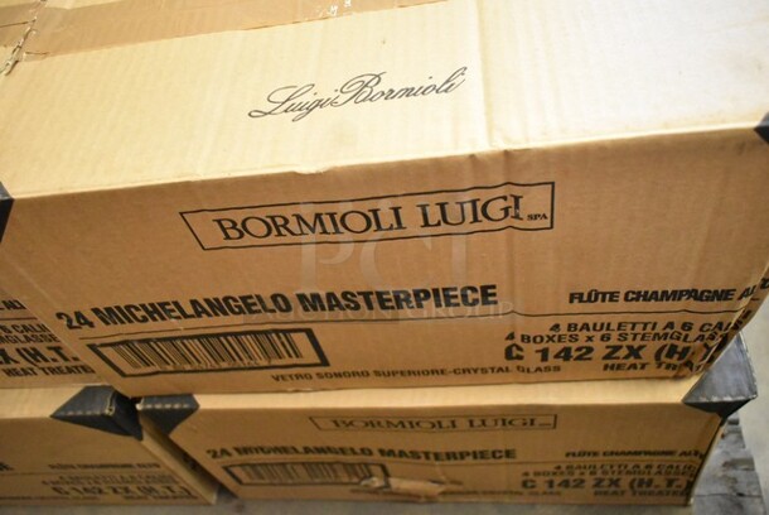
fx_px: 641
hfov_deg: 61.9
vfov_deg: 43.7
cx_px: 384
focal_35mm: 30
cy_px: 258
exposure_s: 1/125
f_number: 3.8
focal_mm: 20
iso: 7200
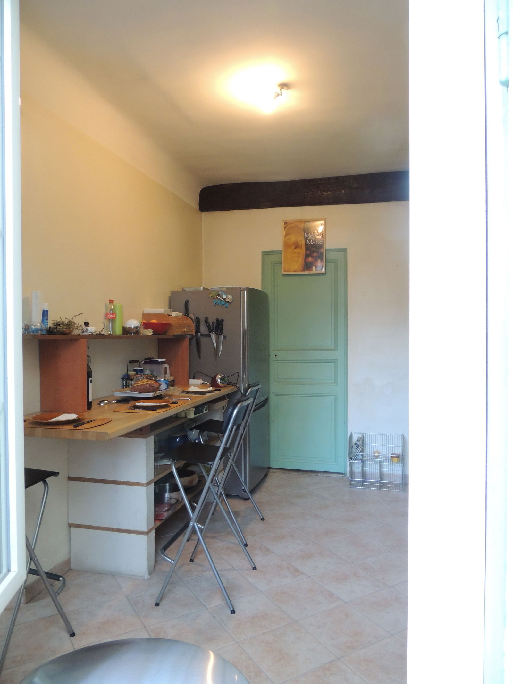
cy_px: 342
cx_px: 256
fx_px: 474
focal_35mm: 24
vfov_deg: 71.6
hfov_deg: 56.8
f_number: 3
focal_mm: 4.3
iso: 400
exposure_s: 1/25
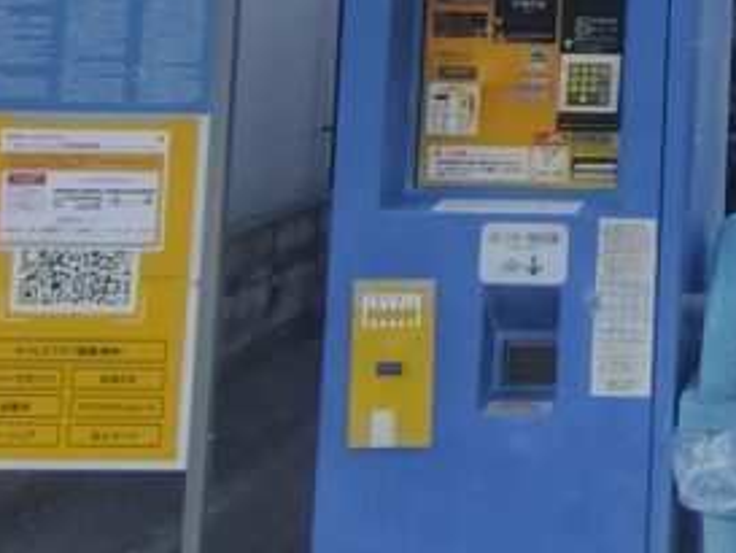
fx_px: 1298
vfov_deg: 21.1
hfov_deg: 26.0
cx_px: 1006
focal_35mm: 61
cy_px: -221
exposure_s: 1/746
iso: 100
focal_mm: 2.16
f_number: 2.2
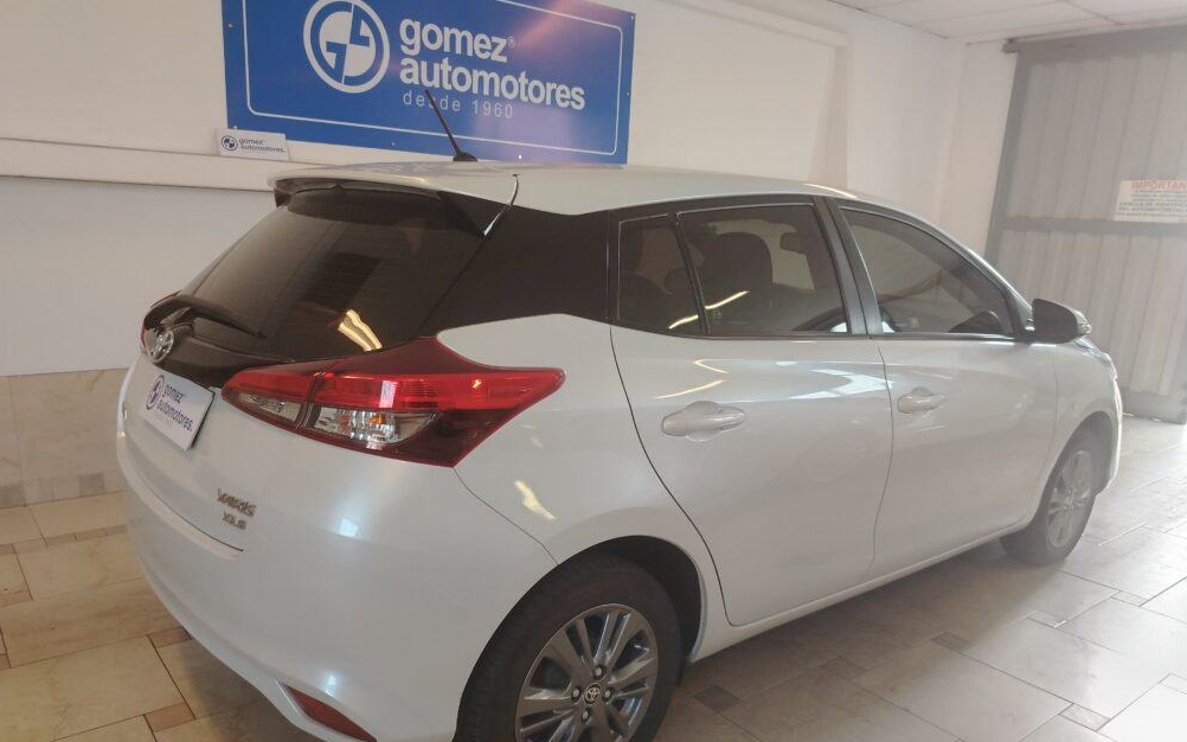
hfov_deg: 70.4
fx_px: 841
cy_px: 440
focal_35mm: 26
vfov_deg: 47.3
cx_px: 590
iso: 300
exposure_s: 1/50
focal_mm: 5.25
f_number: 1.75
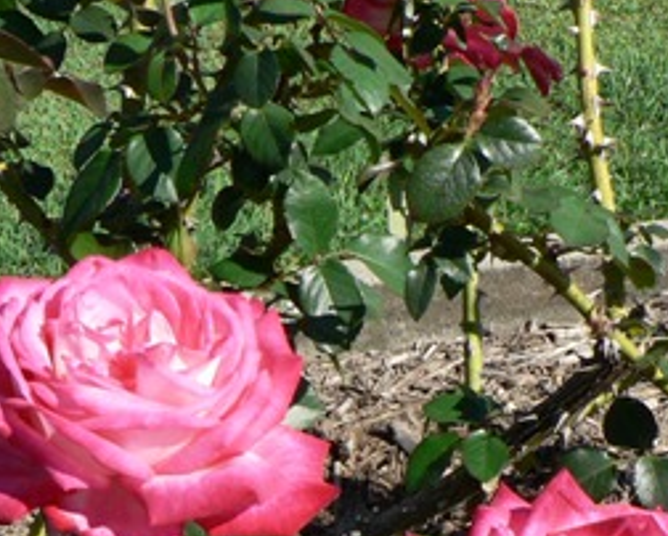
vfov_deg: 16.2
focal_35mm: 93
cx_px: 311
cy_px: 557
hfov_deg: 20.6
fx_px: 1840
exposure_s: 1/400
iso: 80
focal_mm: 6
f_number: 4.5
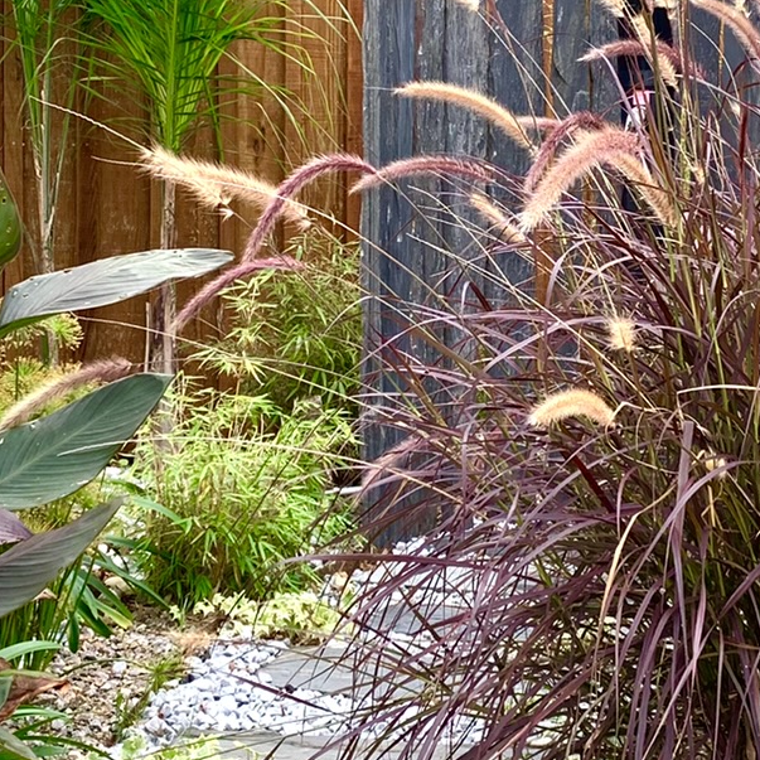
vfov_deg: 22.1
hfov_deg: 22.2
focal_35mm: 78
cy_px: 222
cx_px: 436
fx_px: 1937
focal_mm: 4.25
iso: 40
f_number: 1.8
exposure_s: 1/122
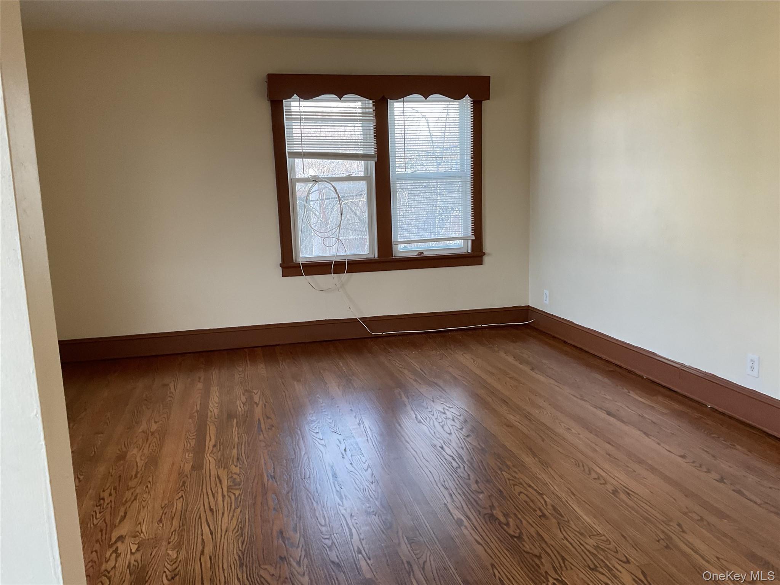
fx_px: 653
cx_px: 390
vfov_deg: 48.2
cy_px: 292
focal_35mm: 29
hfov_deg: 61.7
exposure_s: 1/120
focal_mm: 3
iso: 64
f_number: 1.8
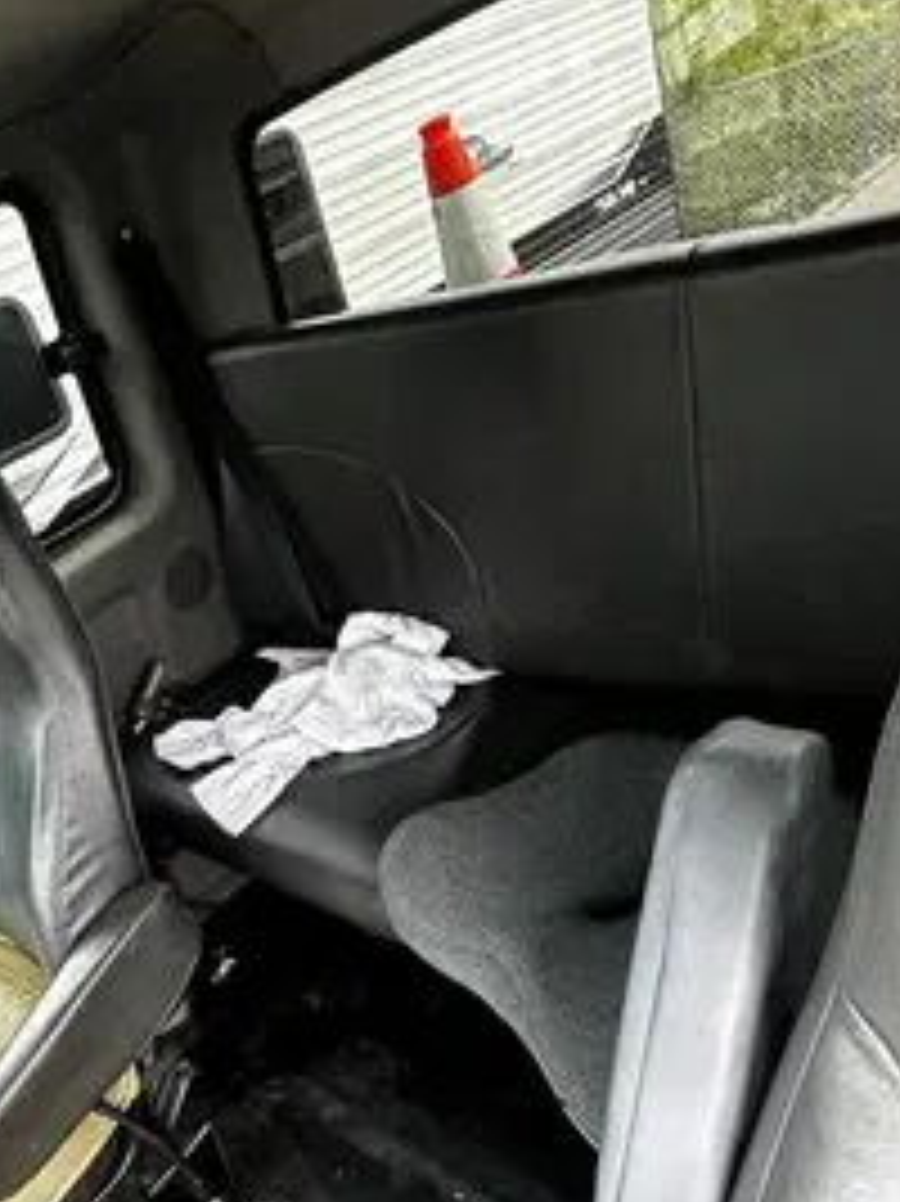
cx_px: 194
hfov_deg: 47.3
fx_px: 971
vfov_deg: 63.2
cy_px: 687
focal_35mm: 28
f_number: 2.2
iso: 100
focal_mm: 2.22
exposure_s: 1/99
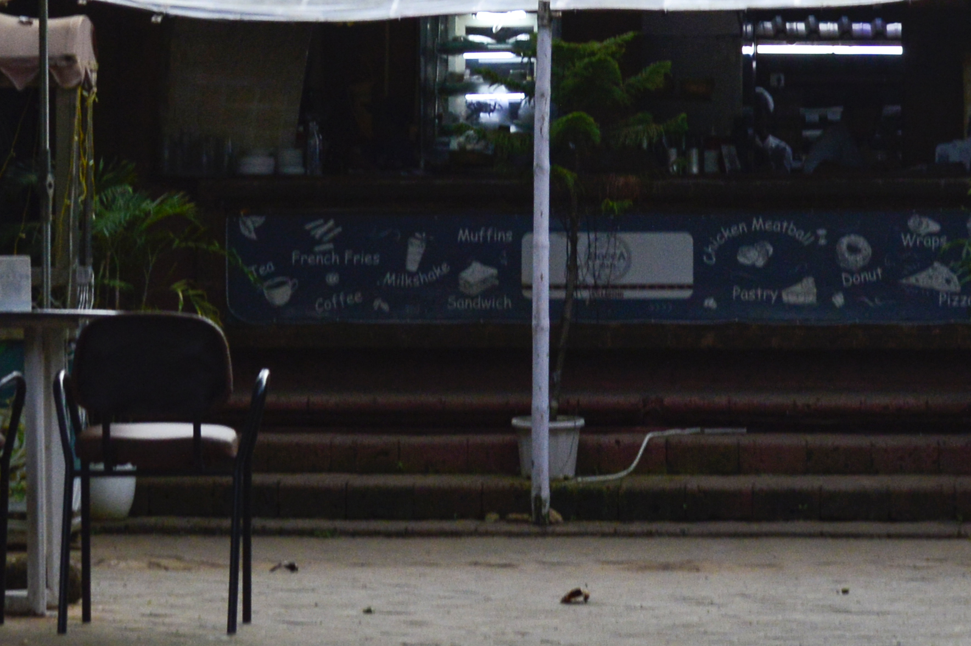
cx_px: 606
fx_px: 4123
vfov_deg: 8.9
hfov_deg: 13.4
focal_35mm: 153
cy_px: -75
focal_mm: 30
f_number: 9
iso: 400
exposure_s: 1/100
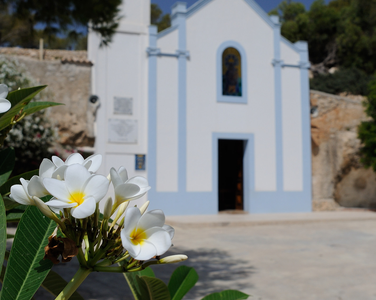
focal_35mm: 51
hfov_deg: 36.7
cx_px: 188
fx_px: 567
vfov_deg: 29.6
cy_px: 116
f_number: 8
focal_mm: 24
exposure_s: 1/500
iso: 200
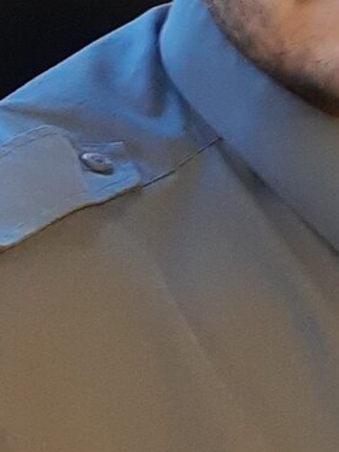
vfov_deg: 23.2
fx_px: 1045
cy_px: -28
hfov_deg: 17.3
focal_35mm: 80
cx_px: 440
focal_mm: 3.4
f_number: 2
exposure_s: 1/25
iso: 500
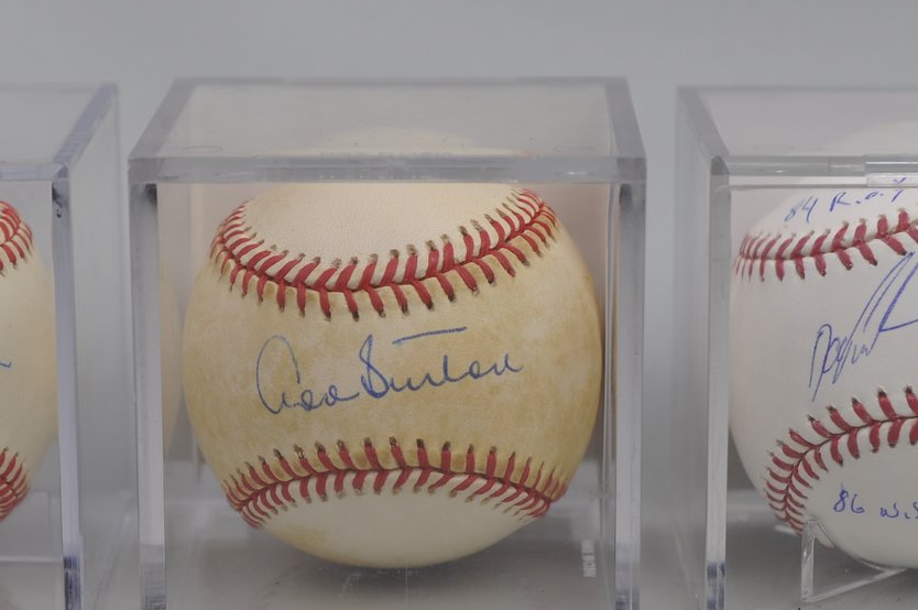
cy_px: 365
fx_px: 3133
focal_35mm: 123
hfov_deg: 16.7
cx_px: 394
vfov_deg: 11.1
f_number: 5
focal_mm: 40
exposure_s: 1/100
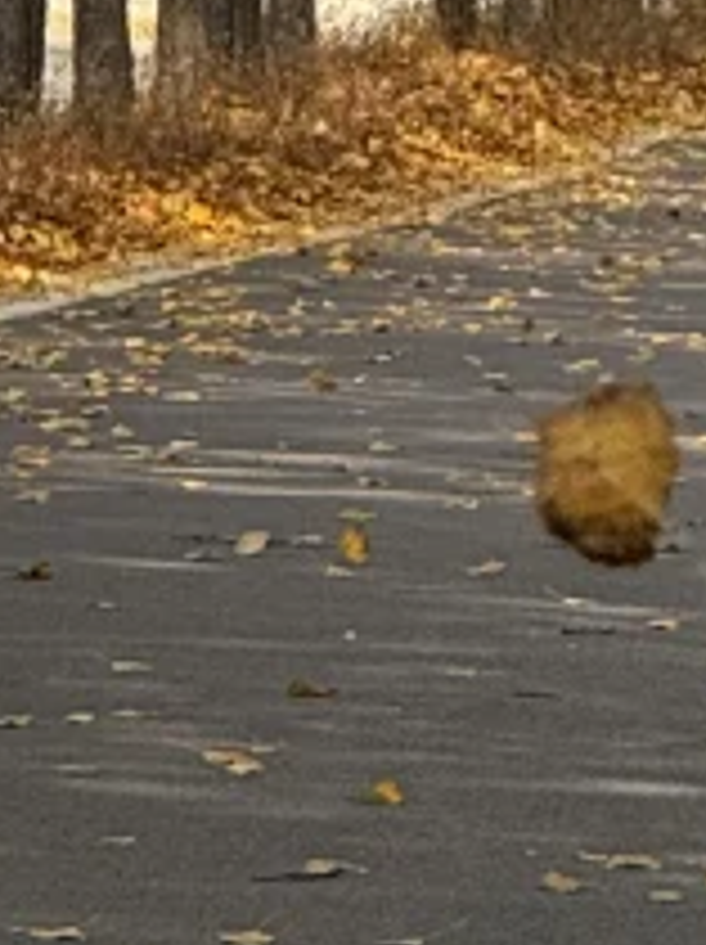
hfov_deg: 1.8
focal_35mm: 823
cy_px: -1935
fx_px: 22426
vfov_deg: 2.4
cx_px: 751
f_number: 2.8
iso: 50
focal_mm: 15.66
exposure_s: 1/596
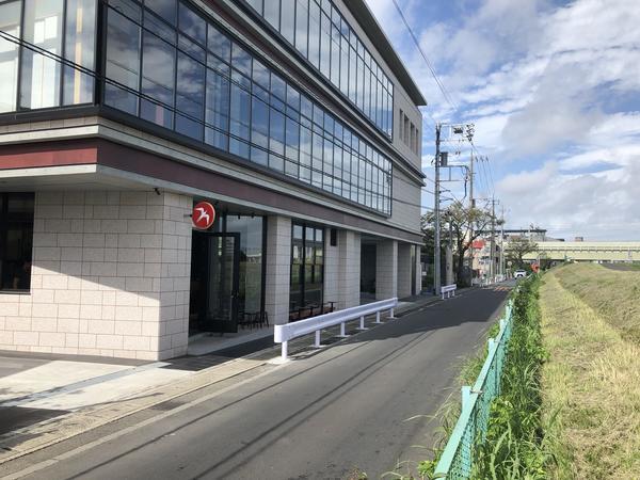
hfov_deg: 63.4
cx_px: 320
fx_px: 518
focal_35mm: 28
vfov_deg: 49.7
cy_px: 240
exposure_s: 1/2024
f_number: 1.8
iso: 20
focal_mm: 3.99
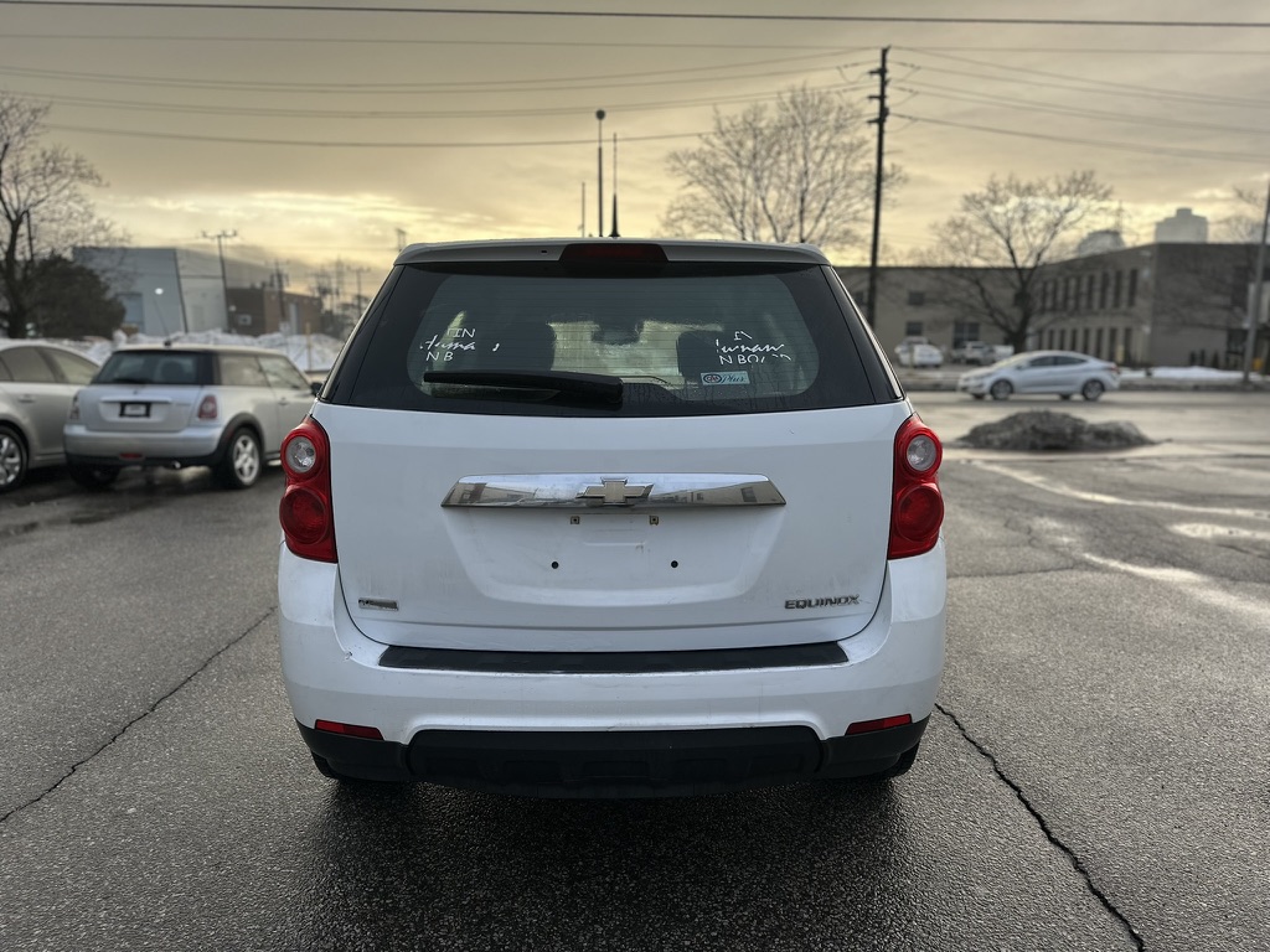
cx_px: 635
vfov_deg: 56.8
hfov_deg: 71.6
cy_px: 476
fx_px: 881
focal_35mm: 24
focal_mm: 6.86
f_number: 1.78
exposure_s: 1/549
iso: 80
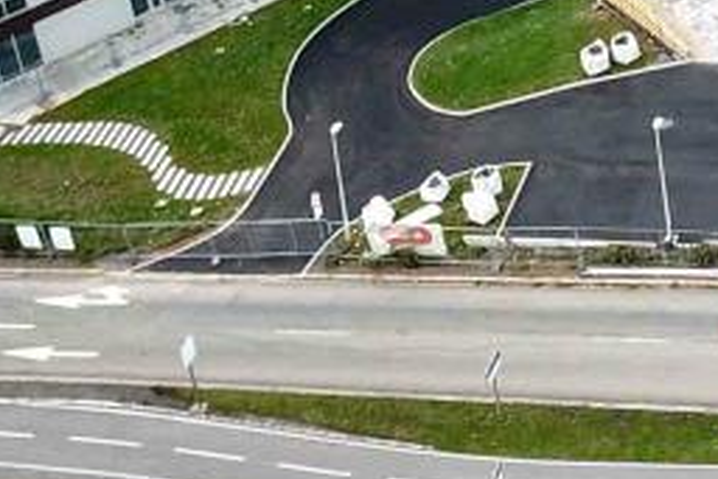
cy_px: -339
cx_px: 1203
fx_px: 2694
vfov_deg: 9.7
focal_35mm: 135
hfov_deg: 13.9
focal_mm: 4.73
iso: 100
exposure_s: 1/390
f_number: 2.2
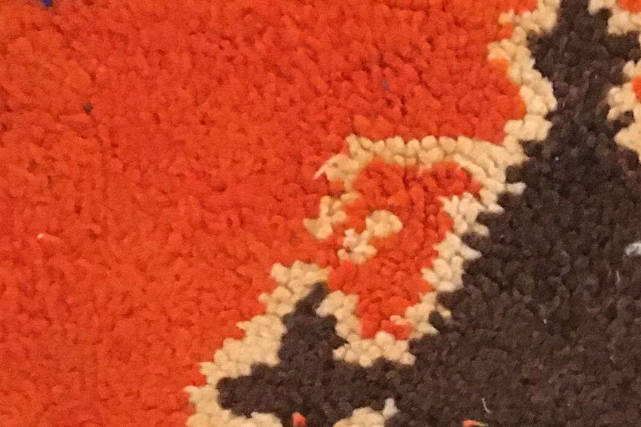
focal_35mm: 117
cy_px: 432
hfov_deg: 16.5
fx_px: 2083
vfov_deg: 11.6
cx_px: 851
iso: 320
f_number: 2.2
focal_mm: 4.15
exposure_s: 1/17
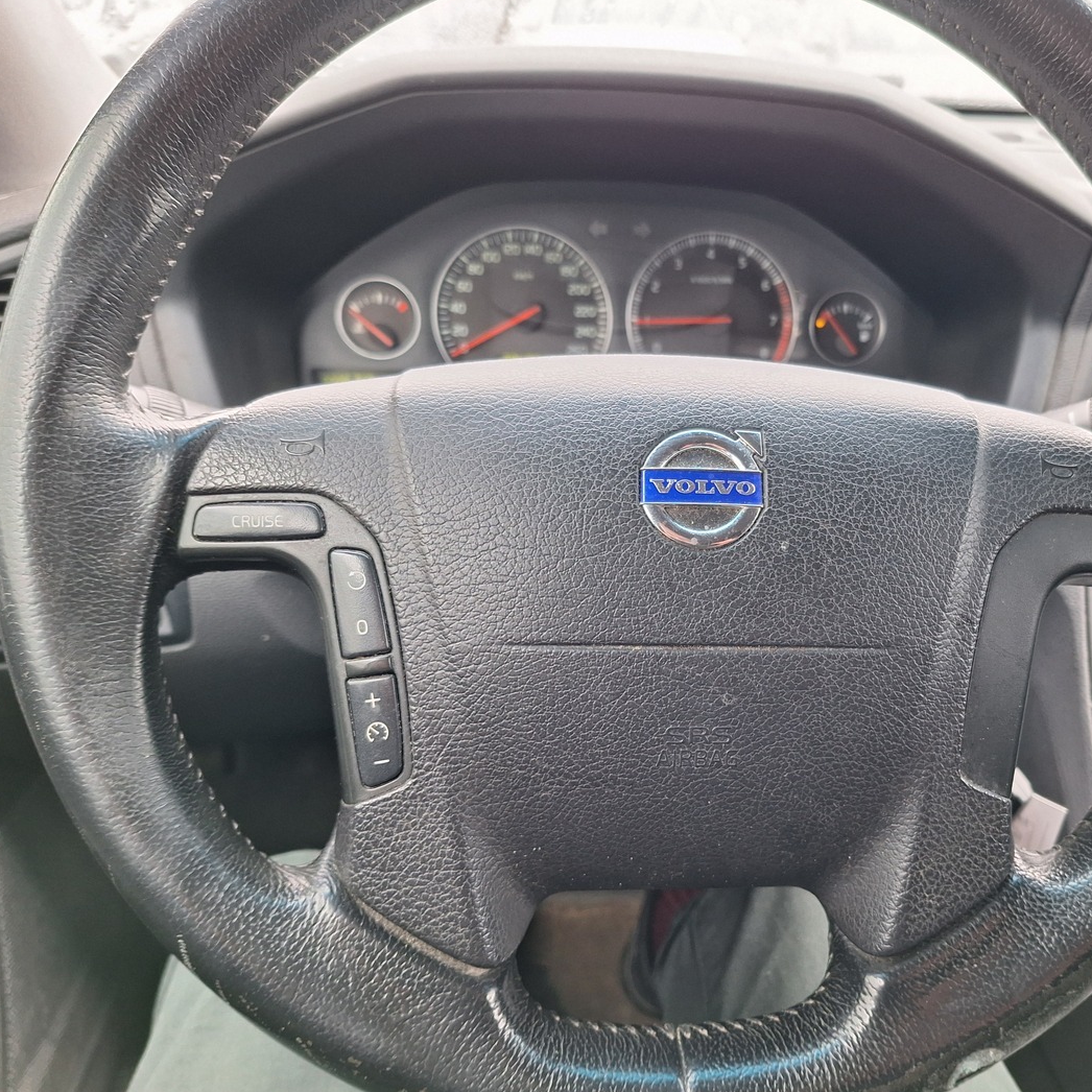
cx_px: 672
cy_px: 554
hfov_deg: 56.7
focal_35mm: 28
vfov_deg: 57.3
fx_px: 999
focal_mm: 5.54
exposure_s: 1/50
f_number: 1.8
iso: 125
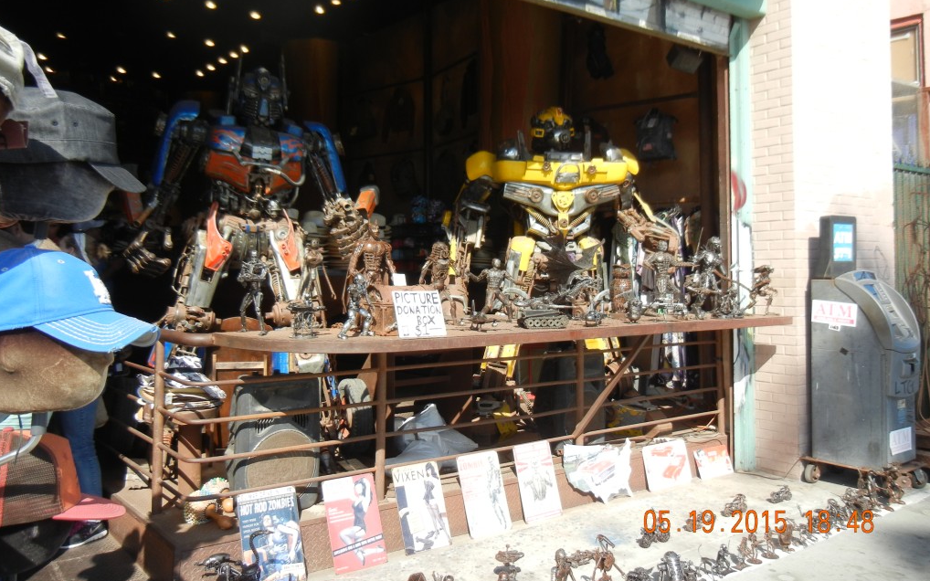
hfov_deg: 59.7
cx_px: 463
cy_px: 244
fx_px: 811
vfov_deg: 39.3
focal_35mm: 32
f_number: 3.5
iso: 160
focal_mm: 5.4
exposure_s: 1/691
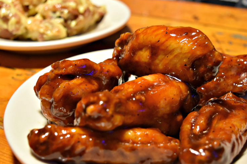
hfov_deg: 33.9
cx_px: 110
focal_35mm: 59
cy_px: 101
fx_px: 405
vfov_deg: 22.9
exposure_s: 1/60
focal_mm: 24
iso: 1250
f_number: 4
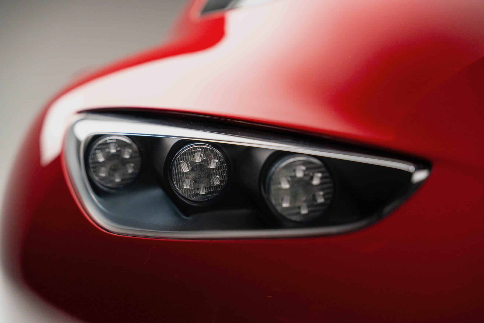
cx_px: 242
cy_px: 162
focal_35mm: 63
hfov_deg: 31.9
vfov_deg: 21.6
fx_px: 847
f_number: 2.8
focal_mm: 63
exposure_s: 1/200
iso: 1600
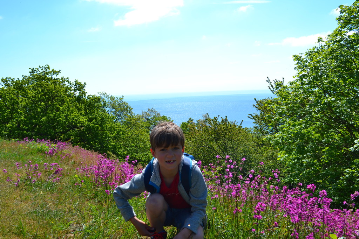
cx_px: 180
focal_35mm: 33
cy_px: 120
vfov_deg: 40.0
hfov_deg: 57.2
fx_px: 329
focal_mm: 22
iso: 100
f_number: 7.1
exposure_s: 1/200
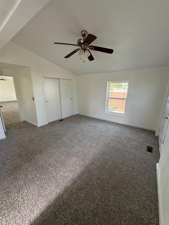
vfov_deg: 102.1
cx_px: 84
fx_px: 91
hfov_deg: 85.7
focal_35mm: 14
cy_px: 112
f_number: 2.2
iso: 100
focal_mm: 2.22
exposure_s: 1/99
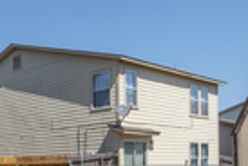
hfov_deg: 31.5
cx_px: -25
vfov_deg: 23.3
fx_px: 387
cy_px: 167
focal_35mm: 56
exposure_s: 1/1500
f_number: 8
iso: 320
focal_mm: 12
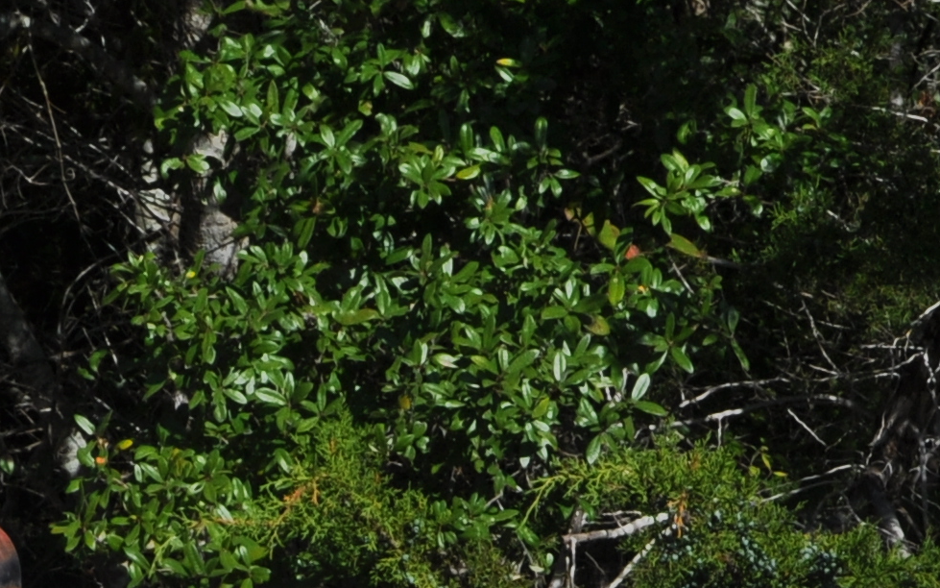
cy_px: 1321
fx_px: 5483
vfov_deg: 5.9
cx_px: 322
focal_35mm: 214
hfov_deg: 9.8
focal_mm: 32
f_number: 11
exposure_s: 1/500
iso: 200
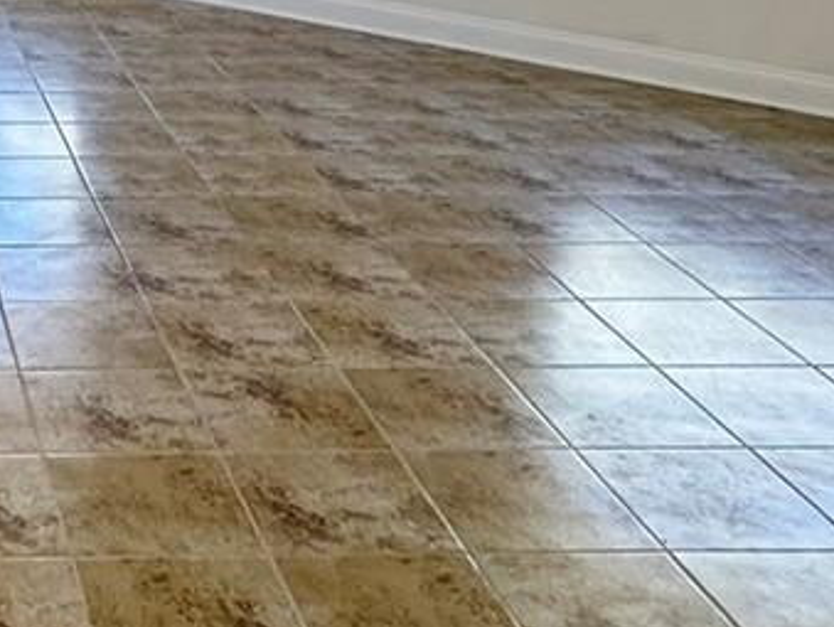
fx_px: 1592
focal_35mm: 66
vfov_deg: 20.8
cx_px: -180
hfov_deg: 26.0
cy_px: -123
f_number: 2.2
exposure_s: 1/120
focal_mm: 2.22
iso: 125
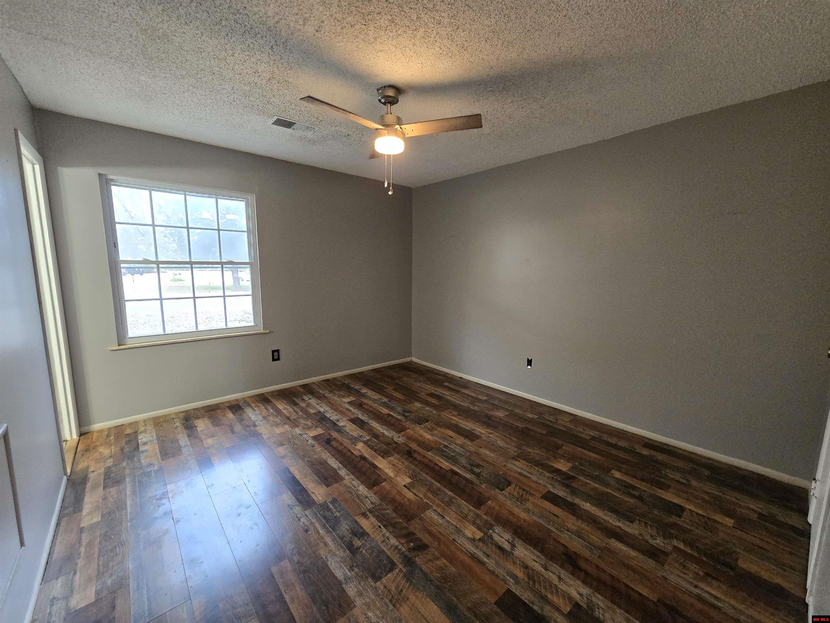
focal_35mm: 13
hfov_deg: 106.2
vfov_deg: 89.9
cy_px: 312
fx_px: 312
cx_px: 415
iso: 640
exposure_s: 1/78
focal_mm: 2.2
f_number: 2.2
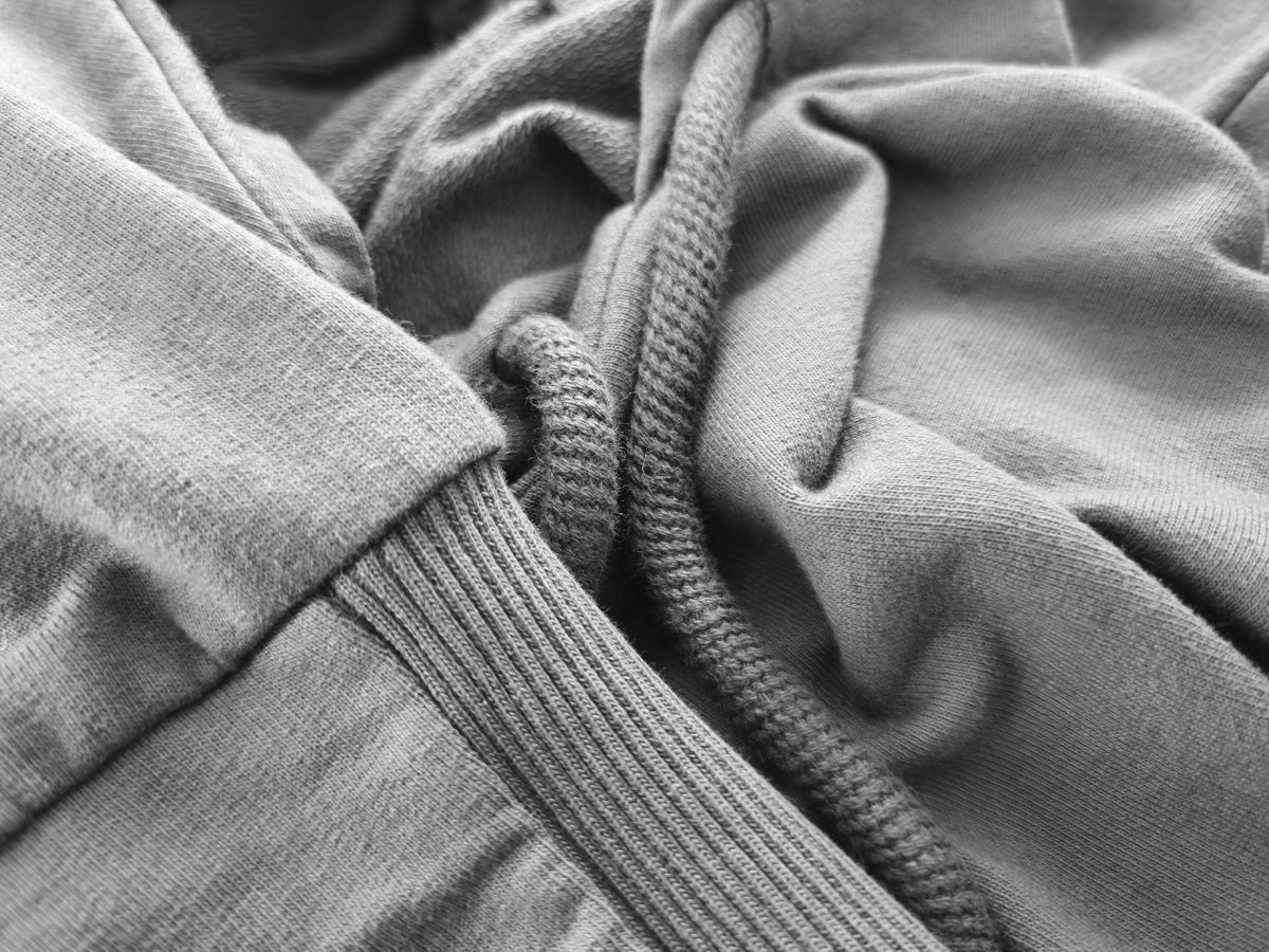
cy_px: 476
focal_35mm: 23
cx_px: 634
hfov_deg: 73.9
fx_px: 843
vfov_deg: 58.9
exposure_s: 1/50
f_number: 1.8
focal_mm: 5.4
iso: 400
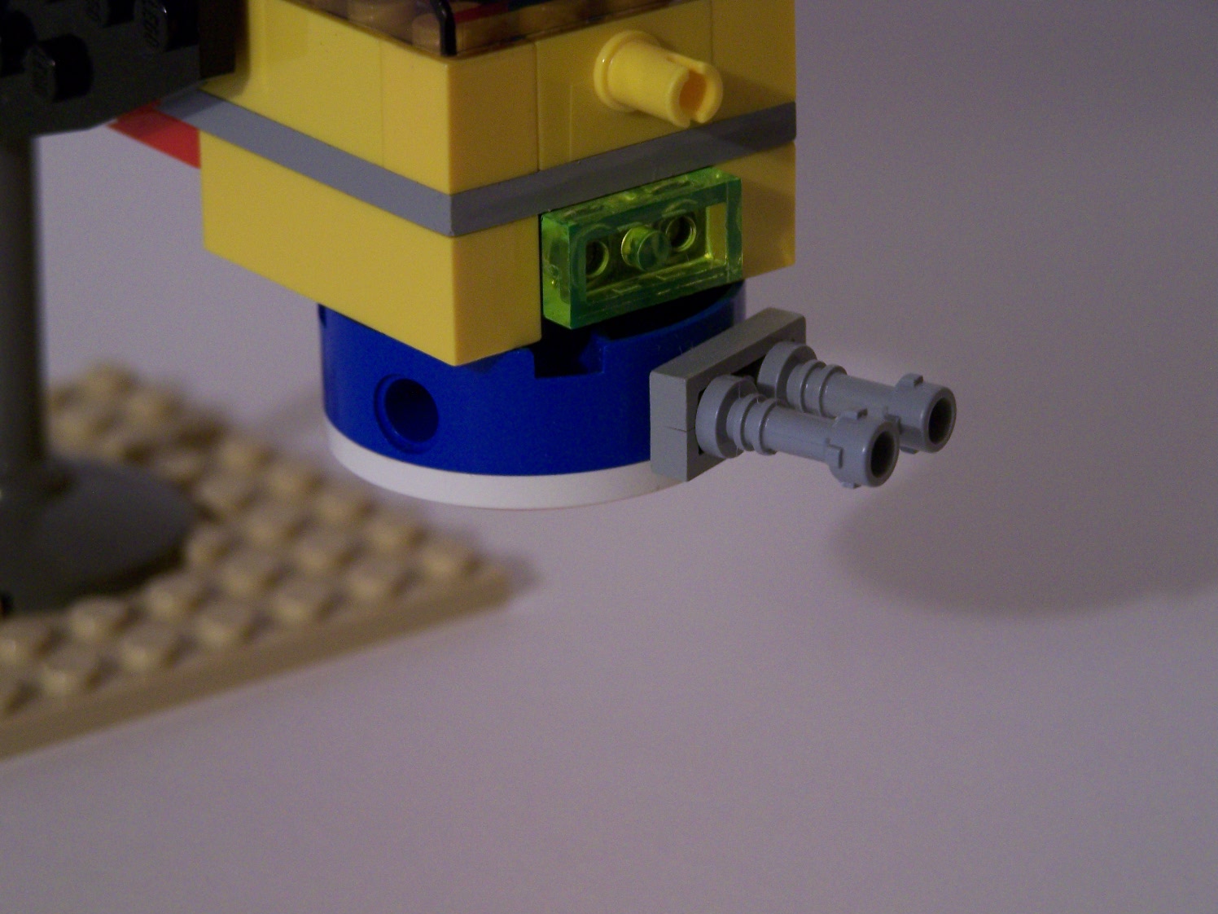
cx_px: 609
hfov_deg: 15.4
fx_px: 4504
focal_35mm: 128
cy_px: 457
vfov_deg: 11.6
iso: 160
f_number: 3.2
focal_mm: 21.2
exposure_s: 1/8
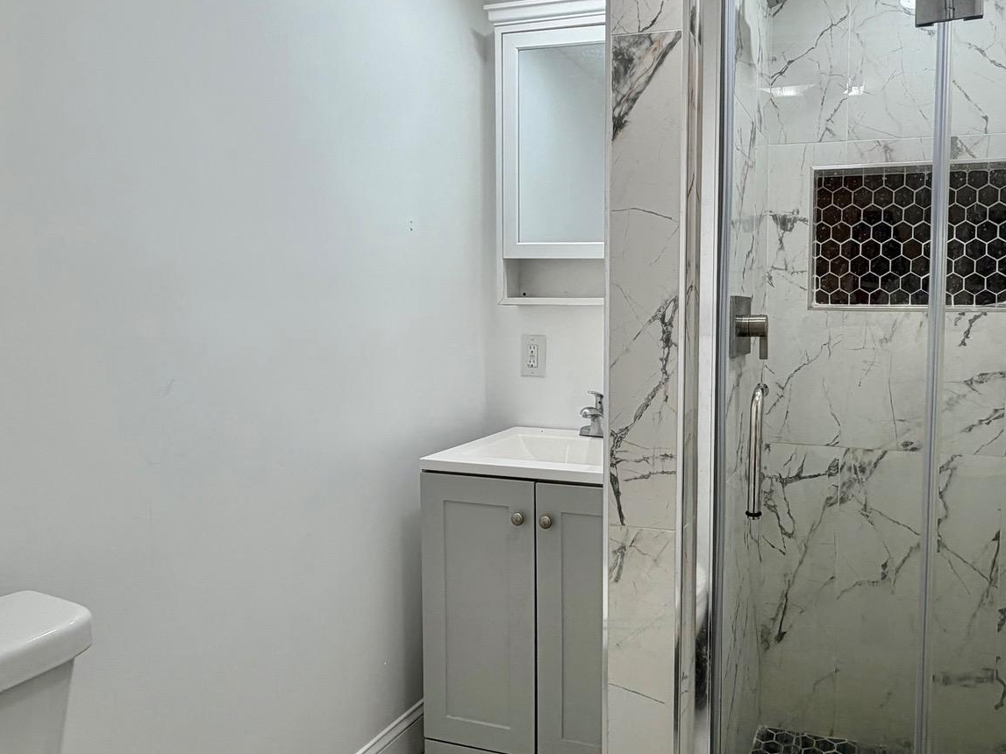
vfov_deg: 54.8
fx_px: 726
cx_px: 693
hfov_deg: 67.0
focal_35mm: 25
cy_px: 356
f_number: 2.2
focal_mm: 2.22
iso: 80
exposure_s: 1/120
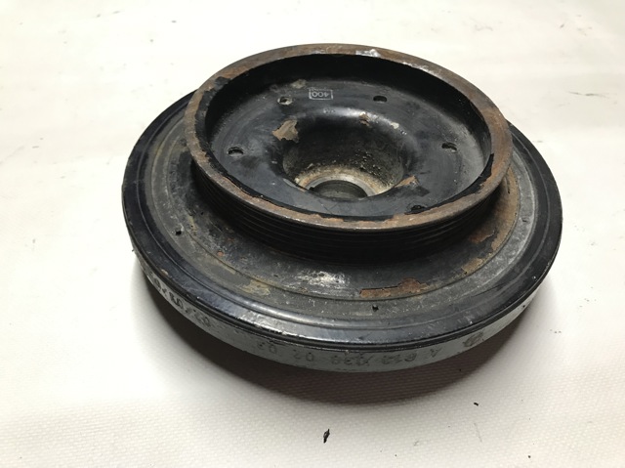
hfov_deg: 63.5
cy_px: 234
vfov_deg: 49.7
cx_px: 312
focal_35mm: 28
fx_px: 505
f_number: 1.8
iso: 40
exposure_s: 1/25
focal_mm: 3.99
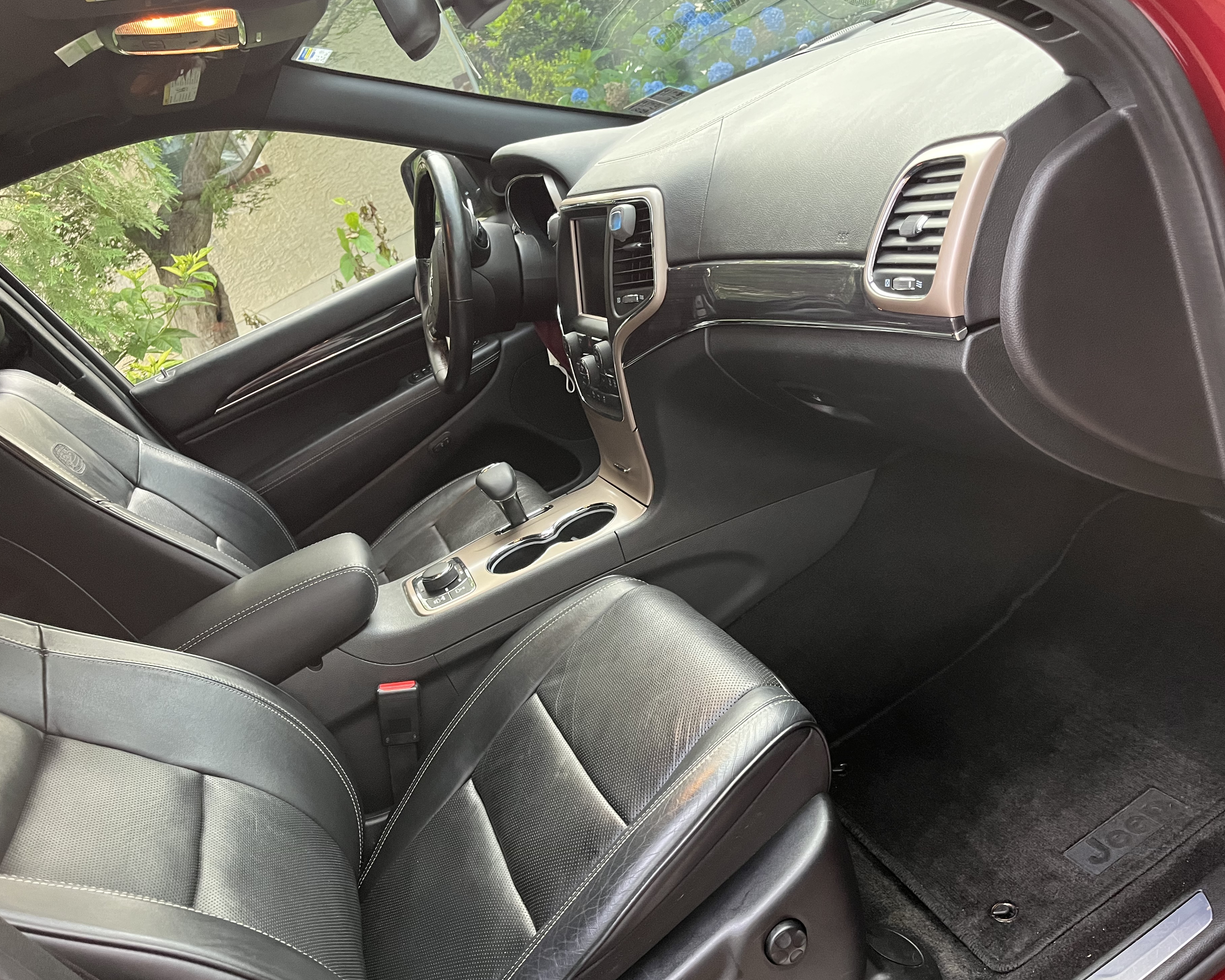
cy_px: 496
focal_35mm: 28
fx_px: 1015
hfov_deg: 62.2
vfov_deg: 51.5
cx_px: 640
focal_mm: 5.1
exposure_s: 1/60
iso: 320
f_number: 1.6
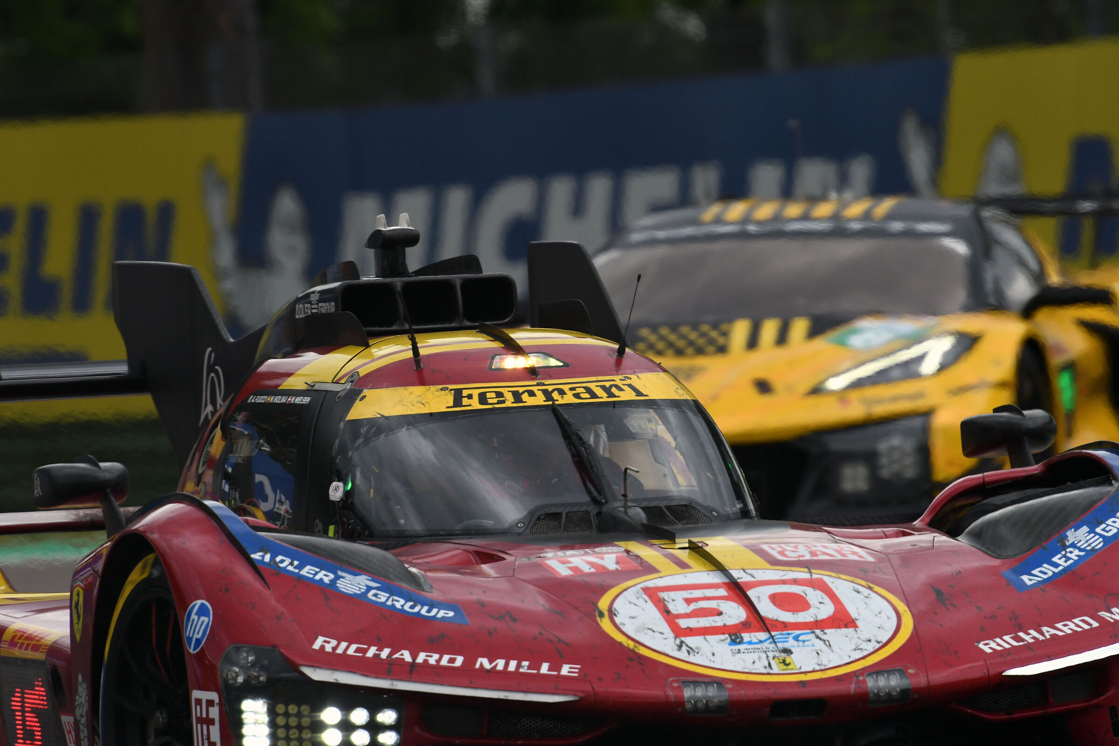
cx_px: 560
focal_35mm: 600
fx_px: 18649
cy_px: 373
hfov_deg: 3.4
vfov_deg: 2.3
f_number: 9
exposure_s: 1/800
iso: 1000
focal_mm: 400
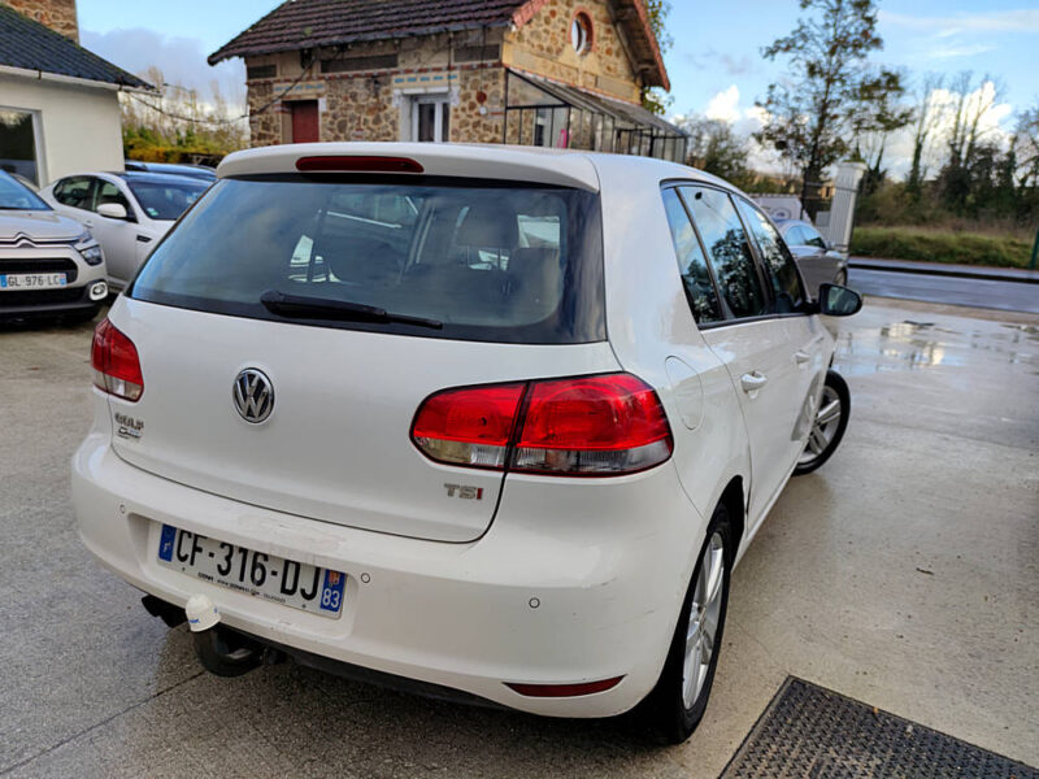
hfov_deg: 71.6
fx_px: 720
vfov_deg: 56.8
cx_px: 520
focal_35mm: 24
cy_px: 390
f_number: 1.69
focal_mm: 6.72
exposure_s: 1/767
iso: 50
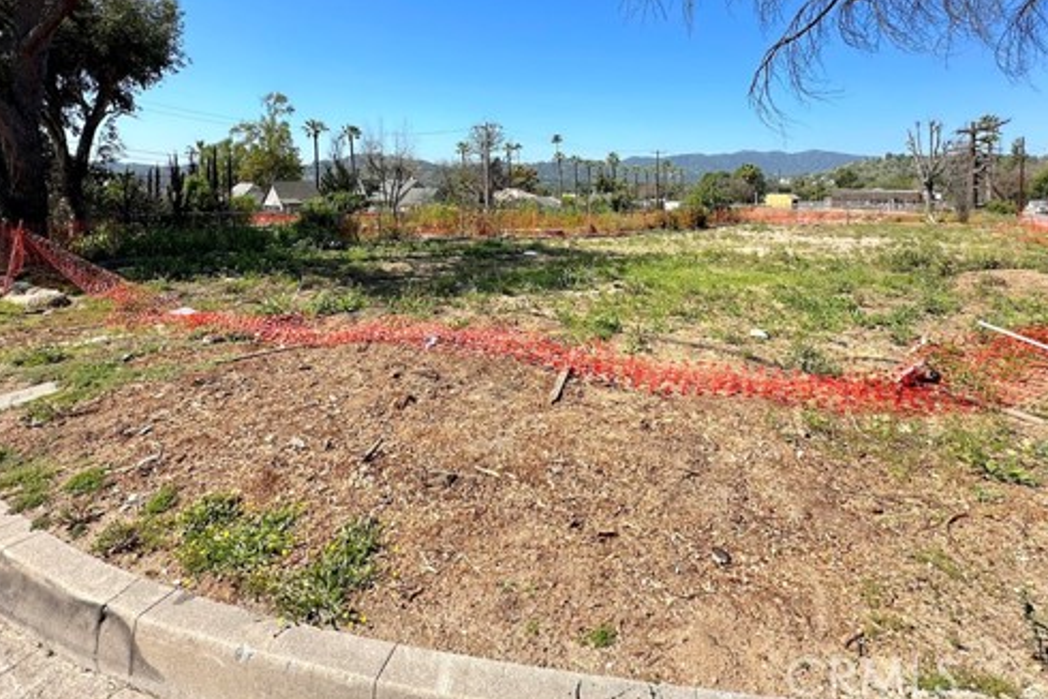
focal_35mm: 19
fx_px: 553
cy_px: 195
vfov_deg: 61.8
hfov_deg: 86.9
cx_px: 537
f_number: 2.2
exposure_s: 1/2092
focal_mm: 2.22
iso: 50
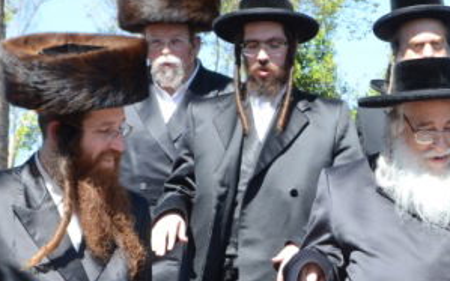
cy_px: 287
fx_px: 1668
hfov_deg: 15.0
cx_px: 477
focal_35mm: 136
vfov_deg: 9.6
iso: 320
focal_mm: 26
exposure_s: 1/250
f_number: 7.1
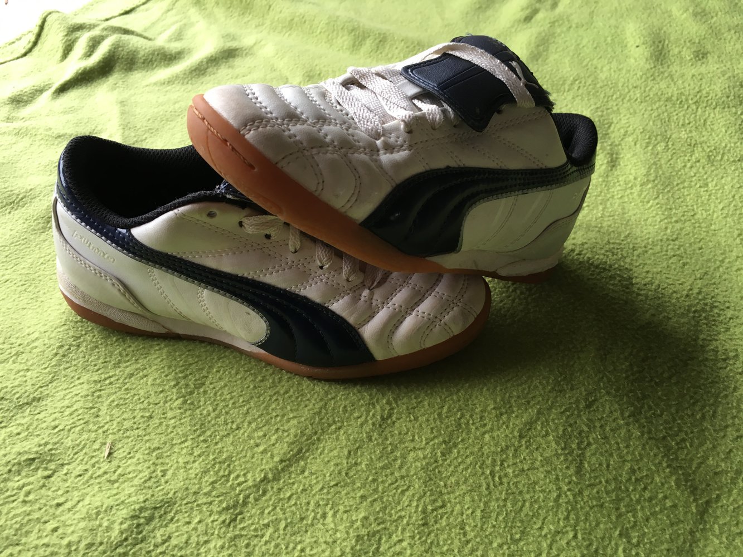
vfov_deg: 48.2
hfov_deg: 61.7
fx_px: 623
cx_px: 372
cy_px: 278
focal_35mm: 29
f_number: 2.2
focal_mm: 4.15
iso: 25
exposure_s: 1/33
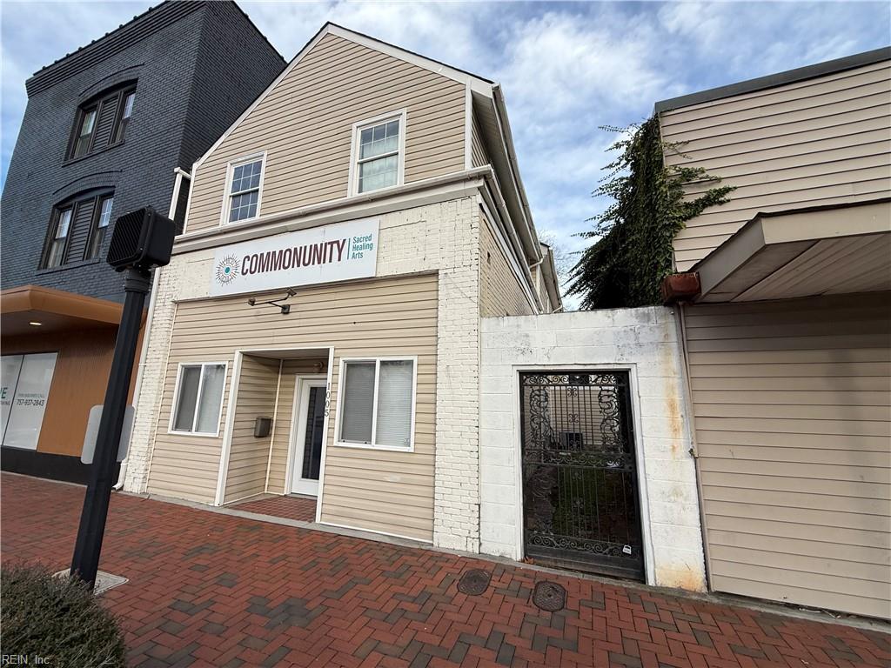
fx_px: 360
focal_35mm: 14
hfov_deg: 102.1
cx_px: 446
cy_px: 334
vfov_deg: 85.7
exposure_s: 1/914
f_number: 2.2
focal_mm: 2.22
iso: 50
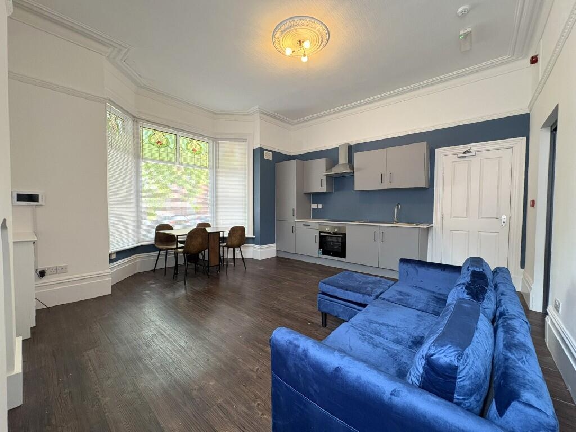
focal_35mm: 14
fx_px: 233
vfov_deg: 85.7
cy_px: 216
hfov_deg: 102.1
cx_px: 288
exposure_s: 1/60
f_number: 2.2
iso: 400
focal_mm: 2.22
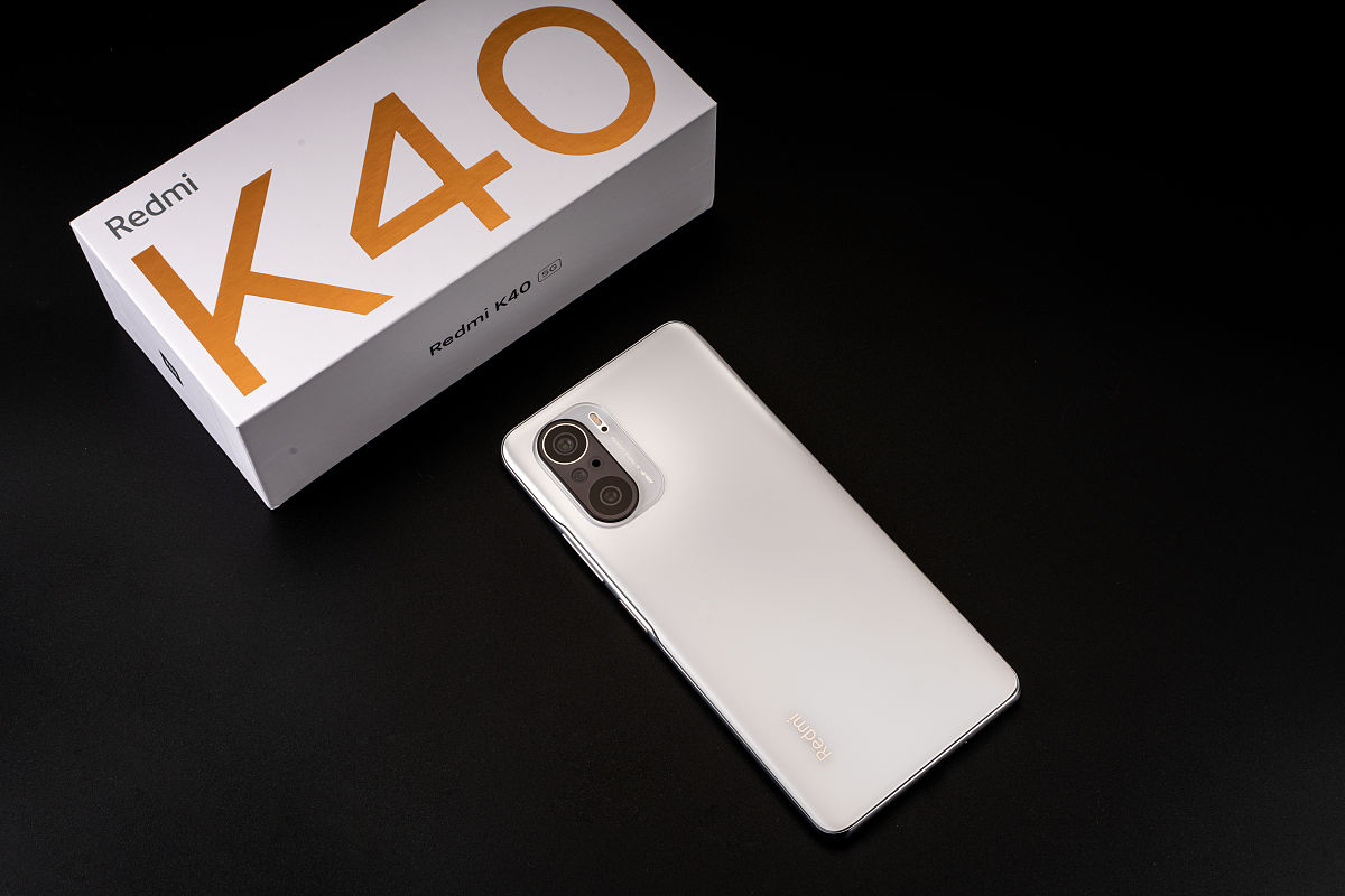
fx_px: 1980
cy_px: 448
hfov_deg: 37.5
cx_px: 672
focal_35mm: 53
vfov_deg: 25.5
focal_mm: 53
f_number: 18
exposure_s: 1/160
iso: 100
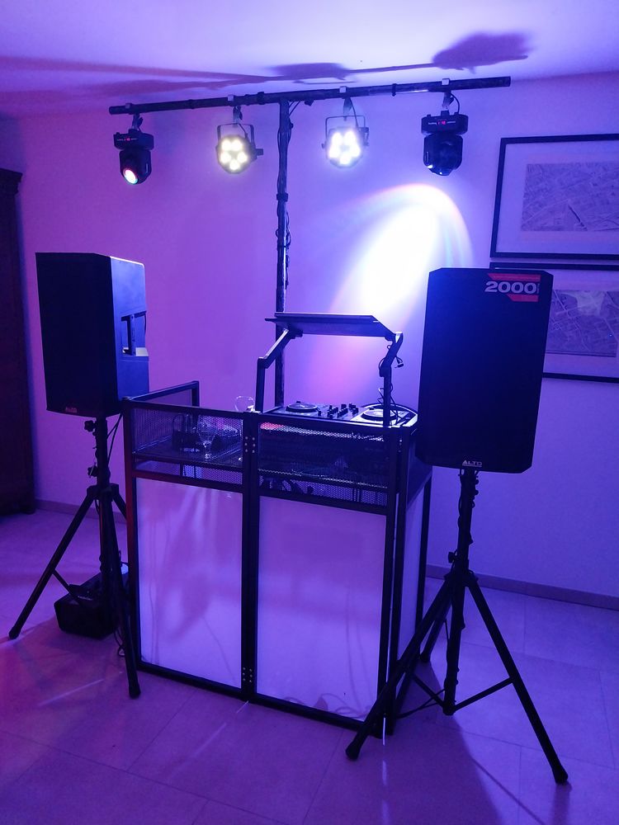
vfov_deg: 67.3
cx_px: 310
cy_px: 412
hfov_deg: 53.1
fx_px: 620
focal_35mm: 26
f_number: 1.8
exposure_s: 1/25
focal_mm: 4
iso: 320
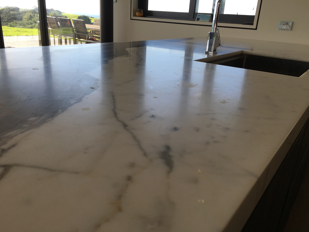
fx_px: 259
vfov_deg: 48.2
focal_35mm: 29
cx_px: 154
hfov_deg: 61.7
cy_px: 116
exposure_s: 1/318
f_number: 2.2
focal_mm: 4.15
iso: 25
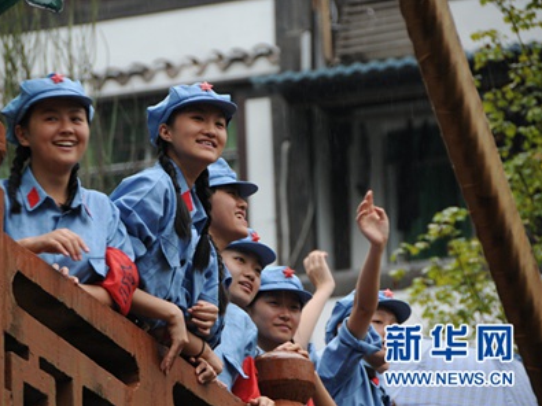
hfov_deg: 8.1
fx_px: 3851
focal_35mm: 246
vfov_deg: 6.0
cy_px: 202
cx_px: 235
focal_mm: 150
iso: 200
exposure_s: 1/125
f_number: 6.3
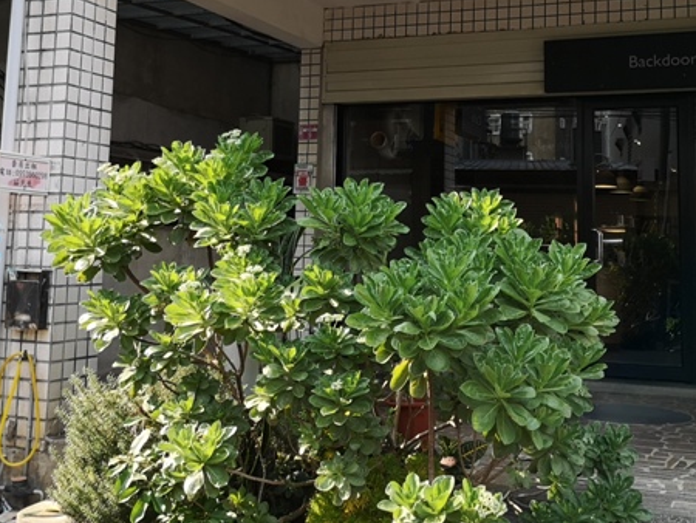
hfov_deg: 39.6
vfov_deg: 29.8
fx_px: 966
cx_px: 379
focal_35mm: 48
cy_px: 125
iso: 50
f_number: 1.8
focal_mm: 3.95
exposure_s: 1/333
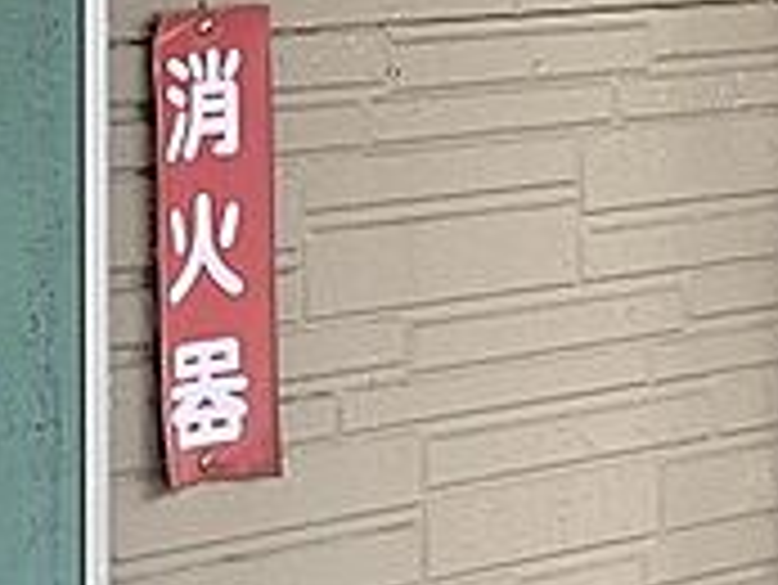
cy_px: 50
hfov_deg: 16.8
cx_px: -630
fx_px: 2159
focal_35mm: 96
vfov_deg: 15.2
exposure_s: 1/404
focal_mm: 4.25
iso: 25
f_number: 1.8
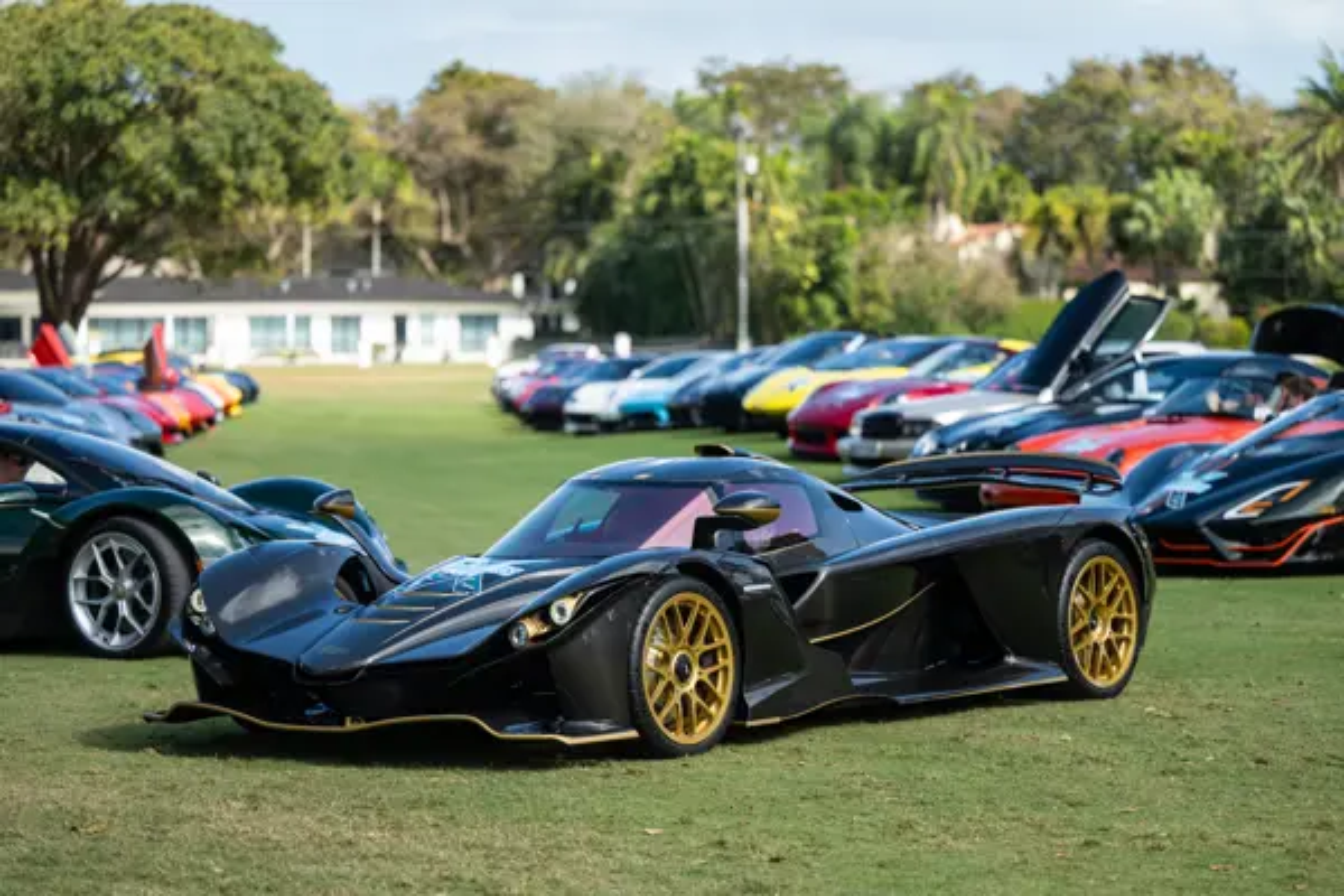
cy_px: 448
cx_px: 672
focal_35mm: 103
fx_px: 3845
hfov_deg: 19.8
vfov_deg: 13.3
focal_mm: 103
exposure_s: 1/800
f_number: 2.8
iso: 64
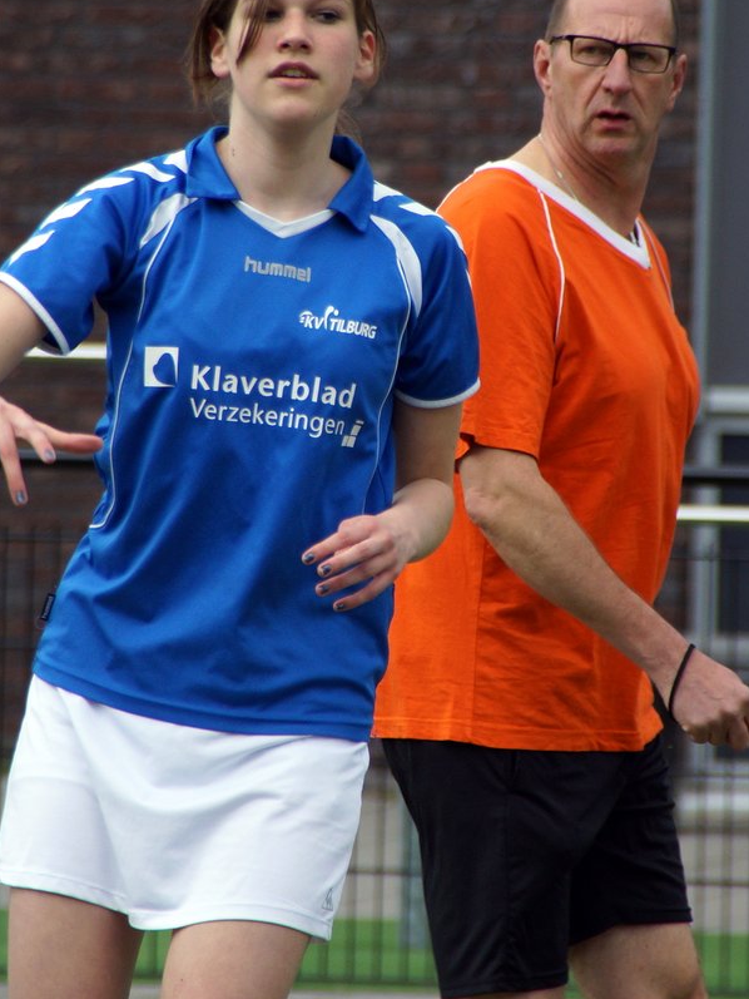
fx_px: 13354
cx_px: 339
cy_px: 367
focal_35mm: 463
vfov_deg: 4.3
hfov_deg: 3.2
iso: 250
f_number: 6.3
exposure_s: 1/800
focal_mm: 250
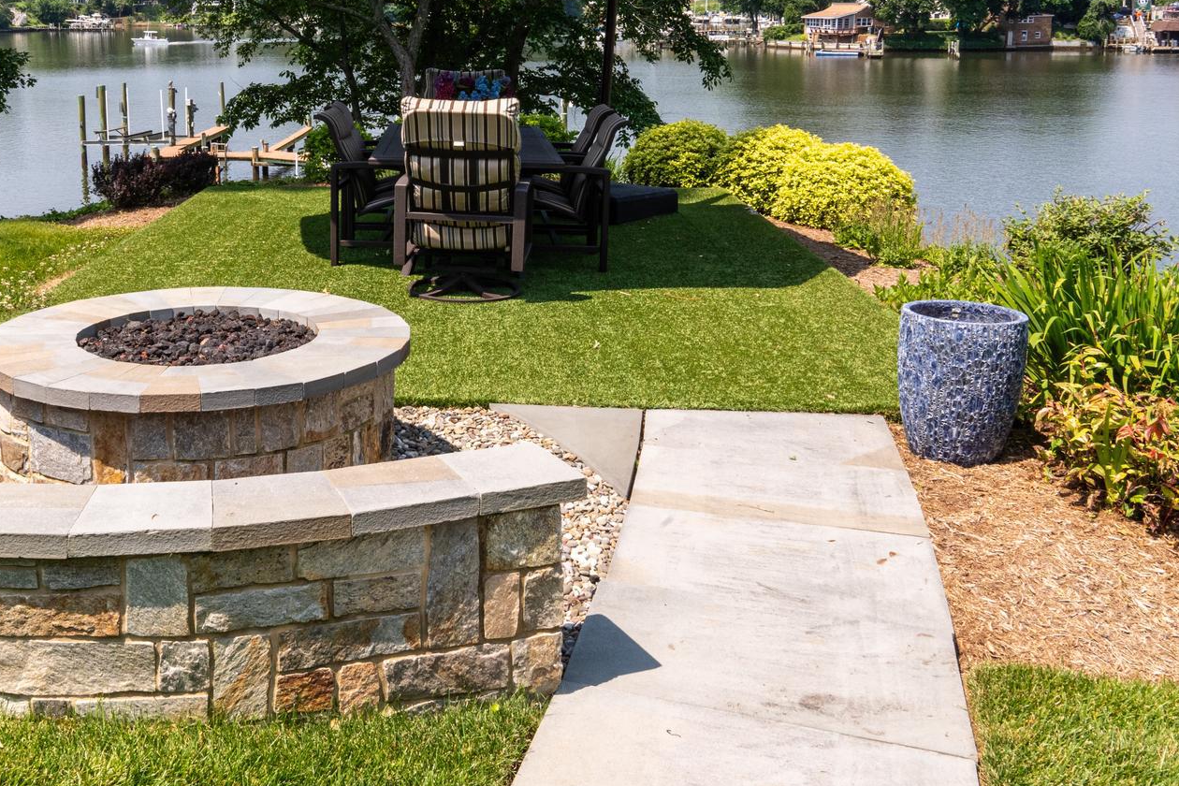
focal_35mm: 39
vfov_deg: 33.7
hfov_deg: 49.0
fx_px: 1277
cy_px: 220
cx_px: 435
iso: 800
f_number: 22
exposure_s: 1/200
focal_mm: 24
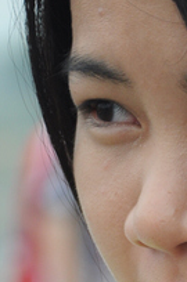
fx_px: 4839
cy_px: 292
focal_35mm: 618
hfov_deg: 2.2
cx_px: 244
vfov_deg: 3.3
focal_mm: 105
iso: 400
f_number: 5.6
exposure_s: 1/500
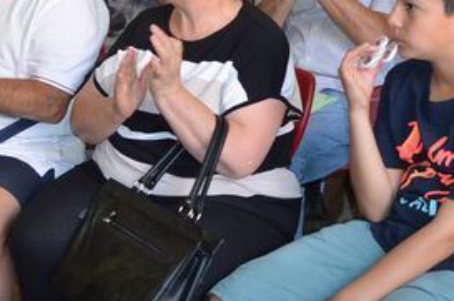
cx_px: -110
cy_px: -113
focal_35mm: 99
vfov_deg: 13.2
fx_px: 1246
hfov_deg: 19.3
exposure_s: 1/60
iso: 450
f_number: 3.5
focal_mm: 18
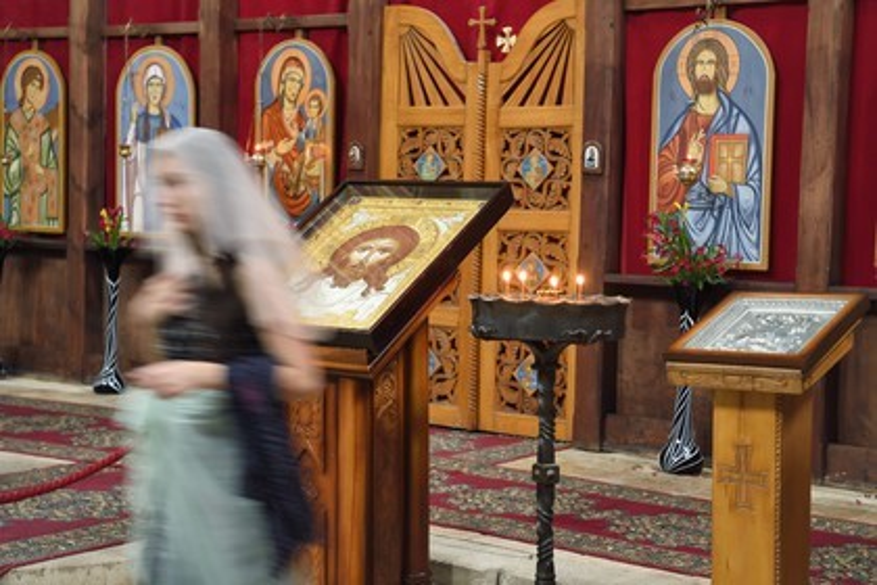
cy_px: 292
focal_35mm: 52
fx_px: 1267
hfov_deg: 38.2
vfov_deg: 26.0
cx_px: 438
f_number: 2.8
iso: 1600
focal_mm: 52
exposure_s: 1/15
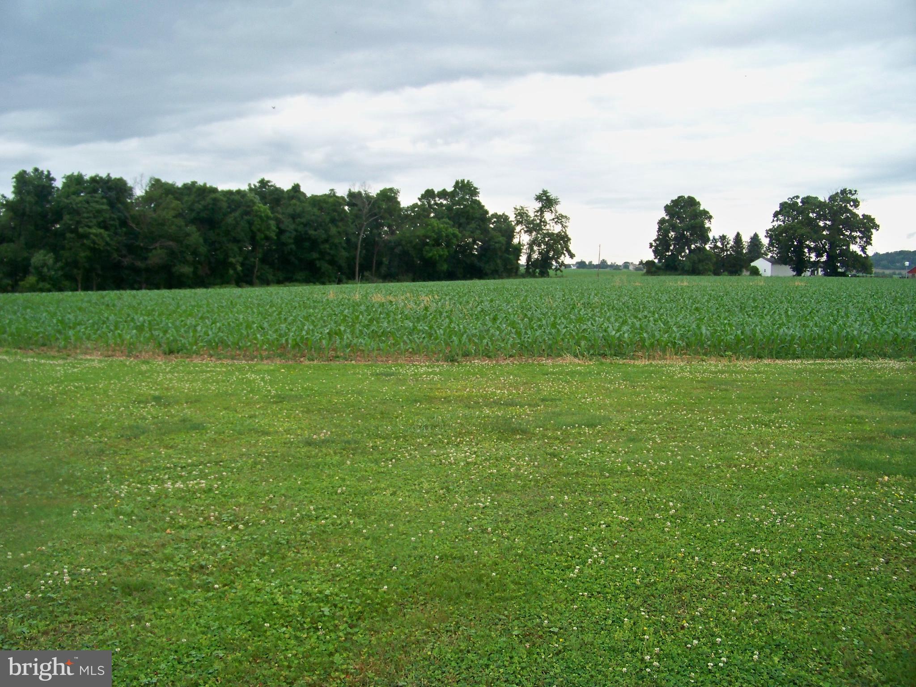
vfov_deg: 42.9
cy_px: 344
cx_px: 458
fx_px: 873
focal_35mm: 33
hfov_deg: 55.4
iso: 250
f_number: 2.8
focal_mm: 5.85
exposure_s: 1/640
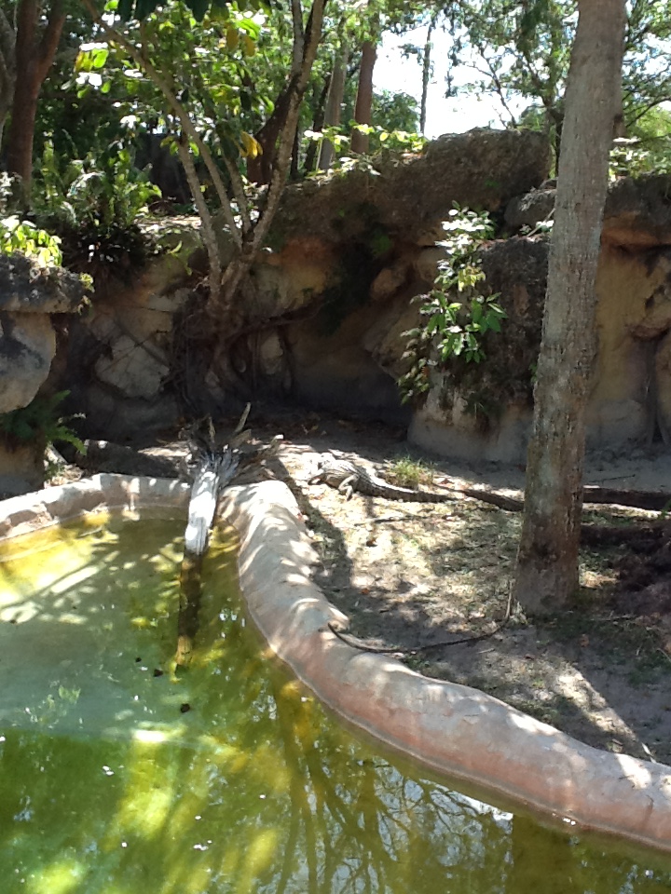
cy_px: 447
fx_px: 827
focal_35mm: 32
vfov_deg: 56.8
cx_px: 336
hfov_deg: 44.2
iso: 64
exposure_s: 1/248
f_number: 2.4
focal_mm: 2.03
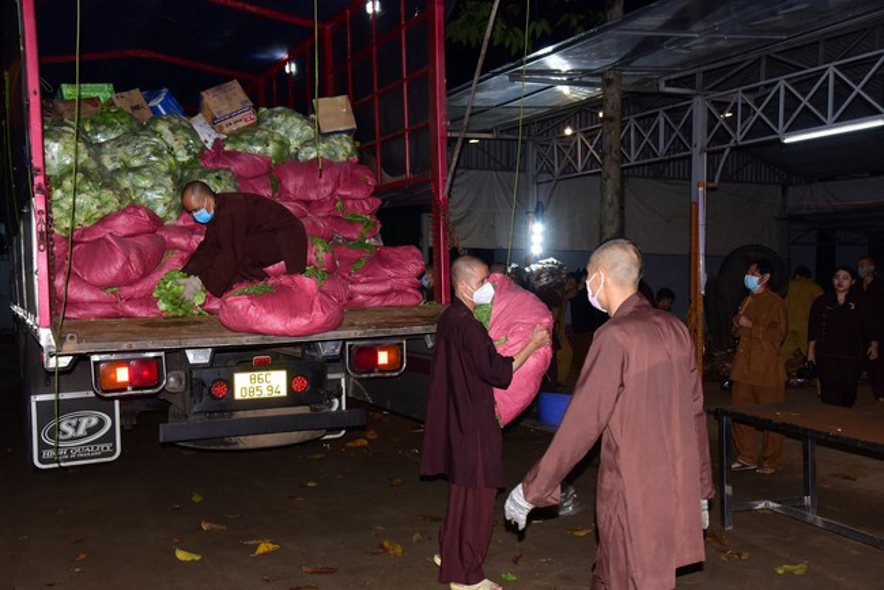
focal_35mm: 38
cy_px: 295
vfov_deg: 35.1
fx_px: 933
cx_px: 442
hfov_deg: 50.7
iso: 1250
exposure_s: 1/160
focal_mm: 38
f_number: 6.3
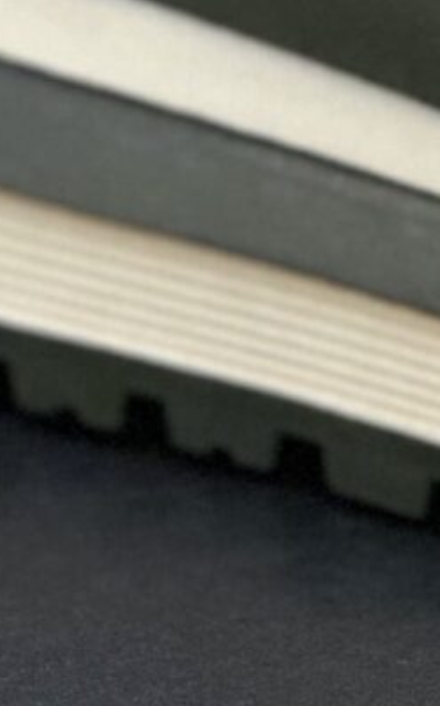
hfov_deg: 2.5
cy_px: -115
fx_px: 10065
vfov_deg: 4.0
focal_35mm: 524
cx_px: 850
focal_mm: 9
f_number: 2.8
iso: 250
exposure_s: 1/70
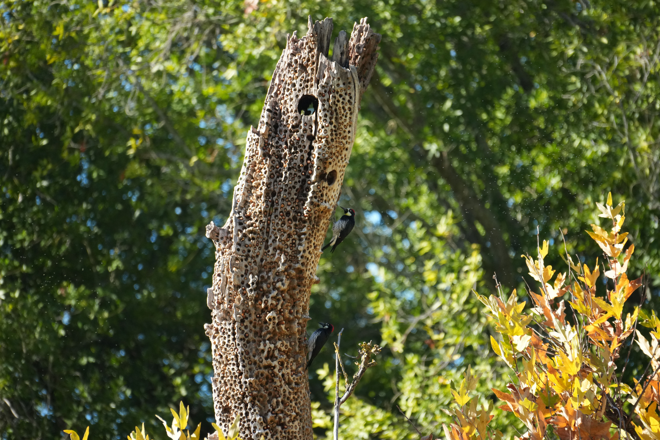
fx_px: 5500
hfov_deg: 6.9
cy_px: 220
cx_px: 330
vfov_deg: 4.6
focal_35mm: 300
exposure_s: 1/1250
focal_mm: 300
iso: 2000
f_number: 7.1
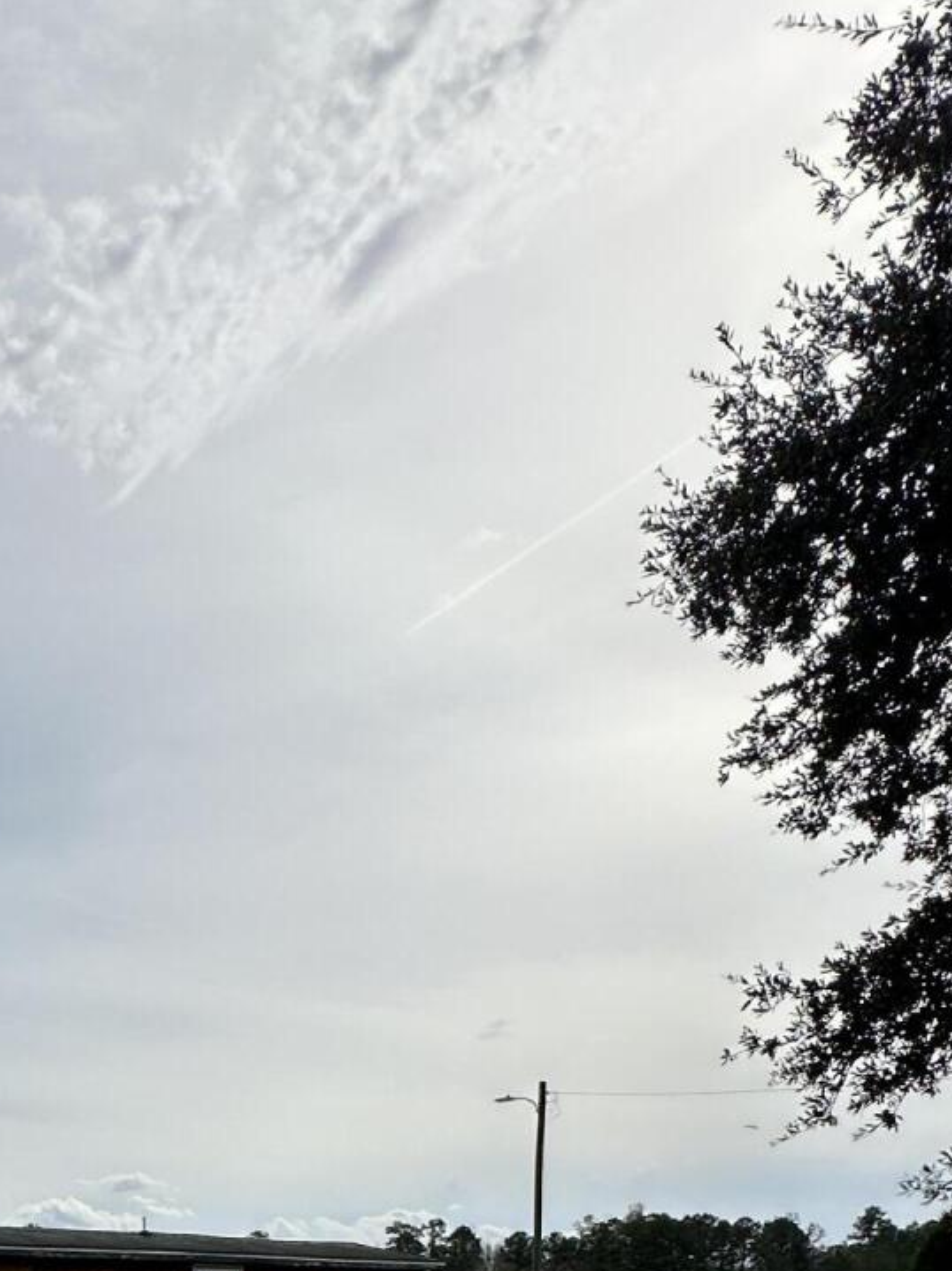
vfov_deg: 38.2
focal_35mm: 39
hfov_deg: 33.6
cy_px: 1453
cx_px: -4
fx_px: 1431
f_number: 2.2
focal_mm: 2.22
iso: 50
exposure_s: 1/3731
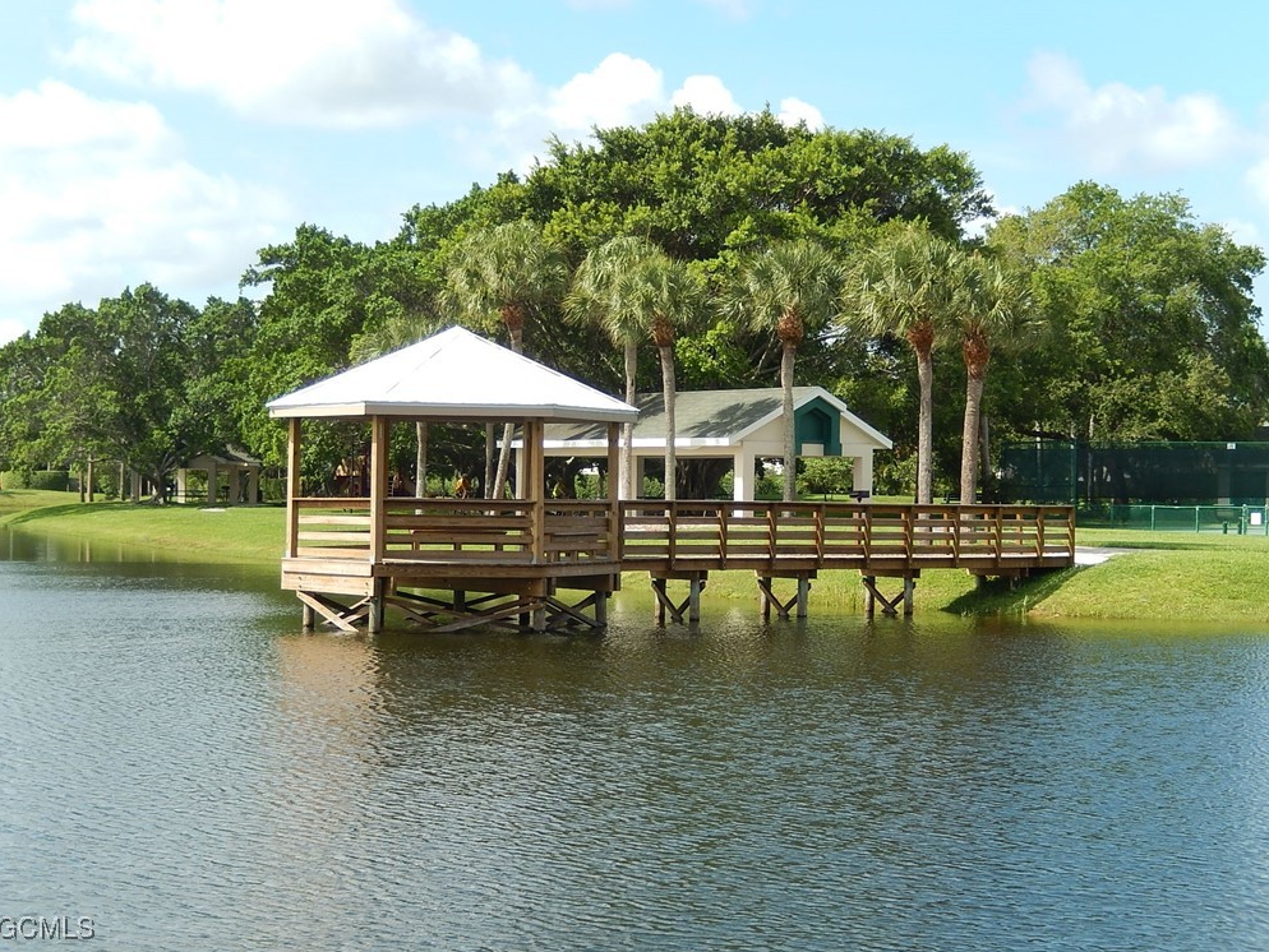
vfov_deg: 21.3
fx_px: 2530
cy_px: 466
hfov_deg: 28.2
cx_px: 626
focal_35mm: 69
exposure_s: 1/400
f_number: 4.8
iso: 125
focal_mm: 12
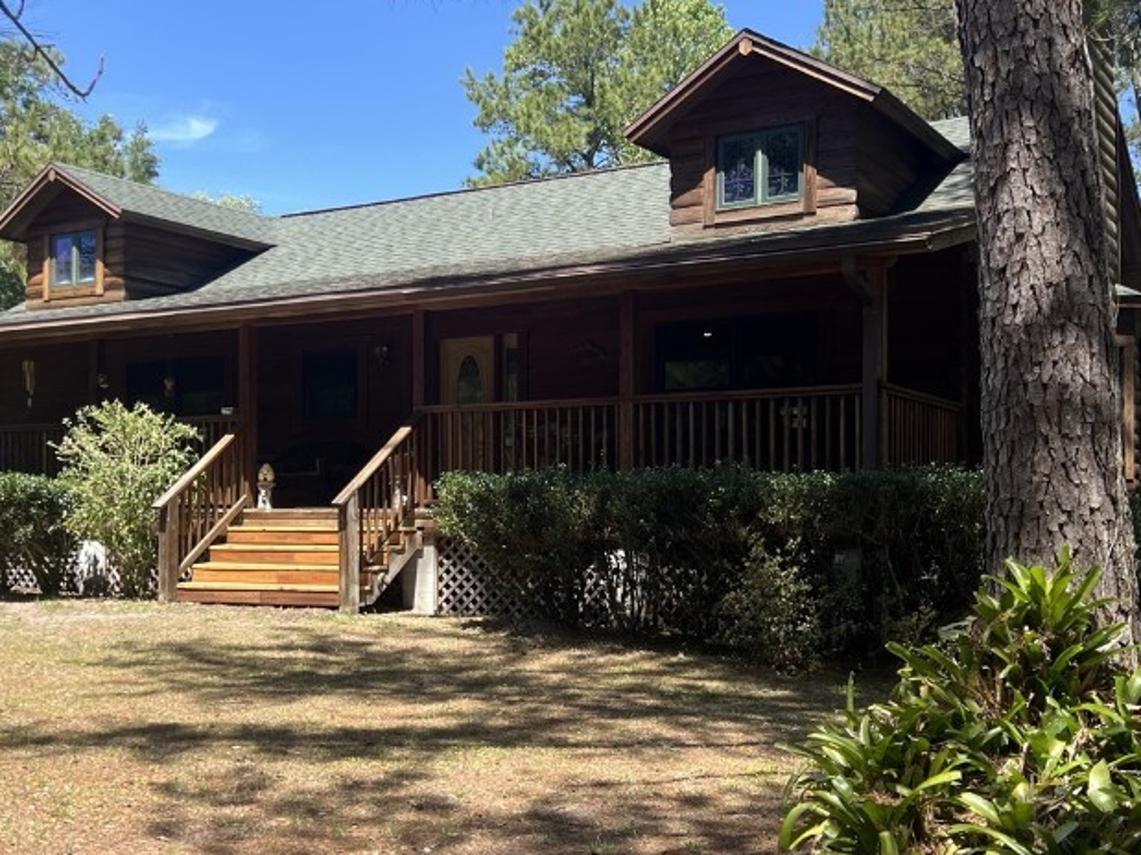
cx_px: 553
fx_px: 1417
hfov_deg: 43.9
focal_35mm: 43
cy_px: 505
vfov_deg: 33.5
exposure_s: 1/1361
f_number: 1.5
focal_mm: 5.7
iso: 50
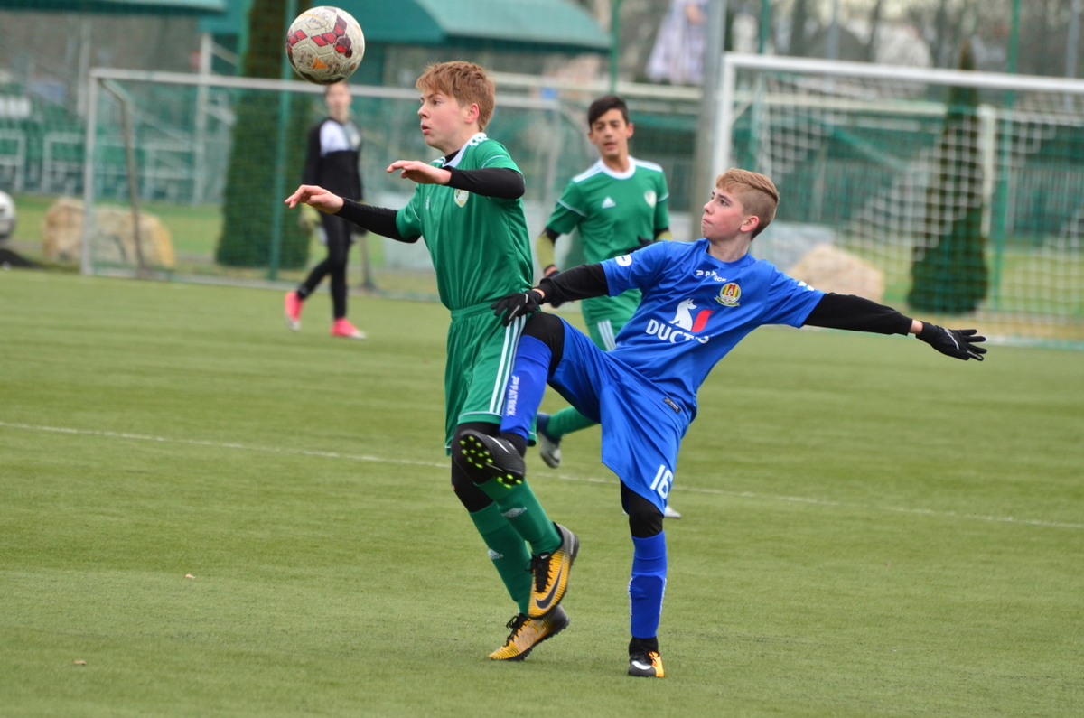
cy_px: 359
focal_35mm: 360
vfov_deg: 3.8
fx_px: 10818
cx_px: 542
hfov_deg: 5.7
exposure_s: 1/640
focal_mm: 240
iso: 800
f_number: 5.6
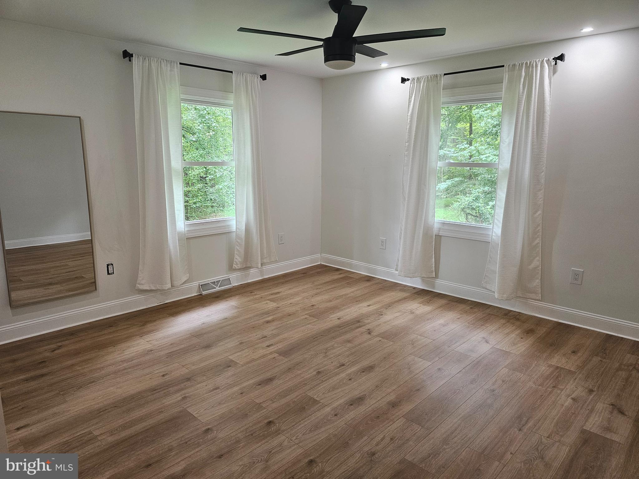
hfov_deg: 73.9
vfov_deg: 58.9
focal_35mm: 23
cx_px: 320
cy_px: 240
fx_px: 425
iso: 400
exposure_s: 1/120
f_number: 1.7
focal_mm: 6.3
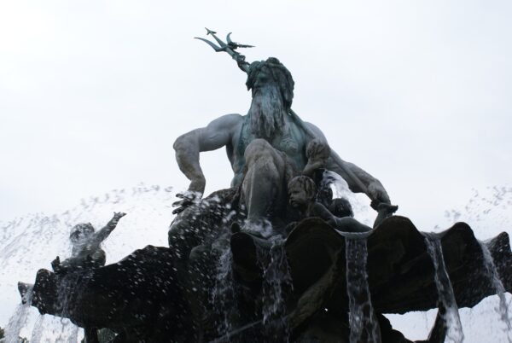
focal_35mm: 52
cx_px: 256
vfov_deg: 25.8
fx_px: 748
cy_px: 172
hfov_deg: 37.8
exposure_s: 1/125
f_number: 8
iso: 100
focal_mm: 35
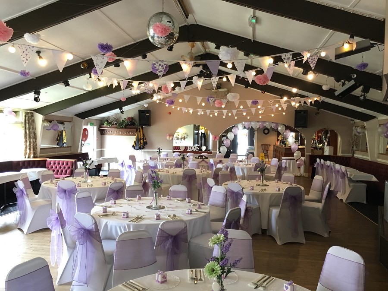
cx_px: 194
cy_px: 146
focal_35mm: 29
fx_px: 325
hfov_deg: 61.7
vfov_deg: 48.2
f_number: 2.2
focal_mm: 4.15
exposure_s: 1/33
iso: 200
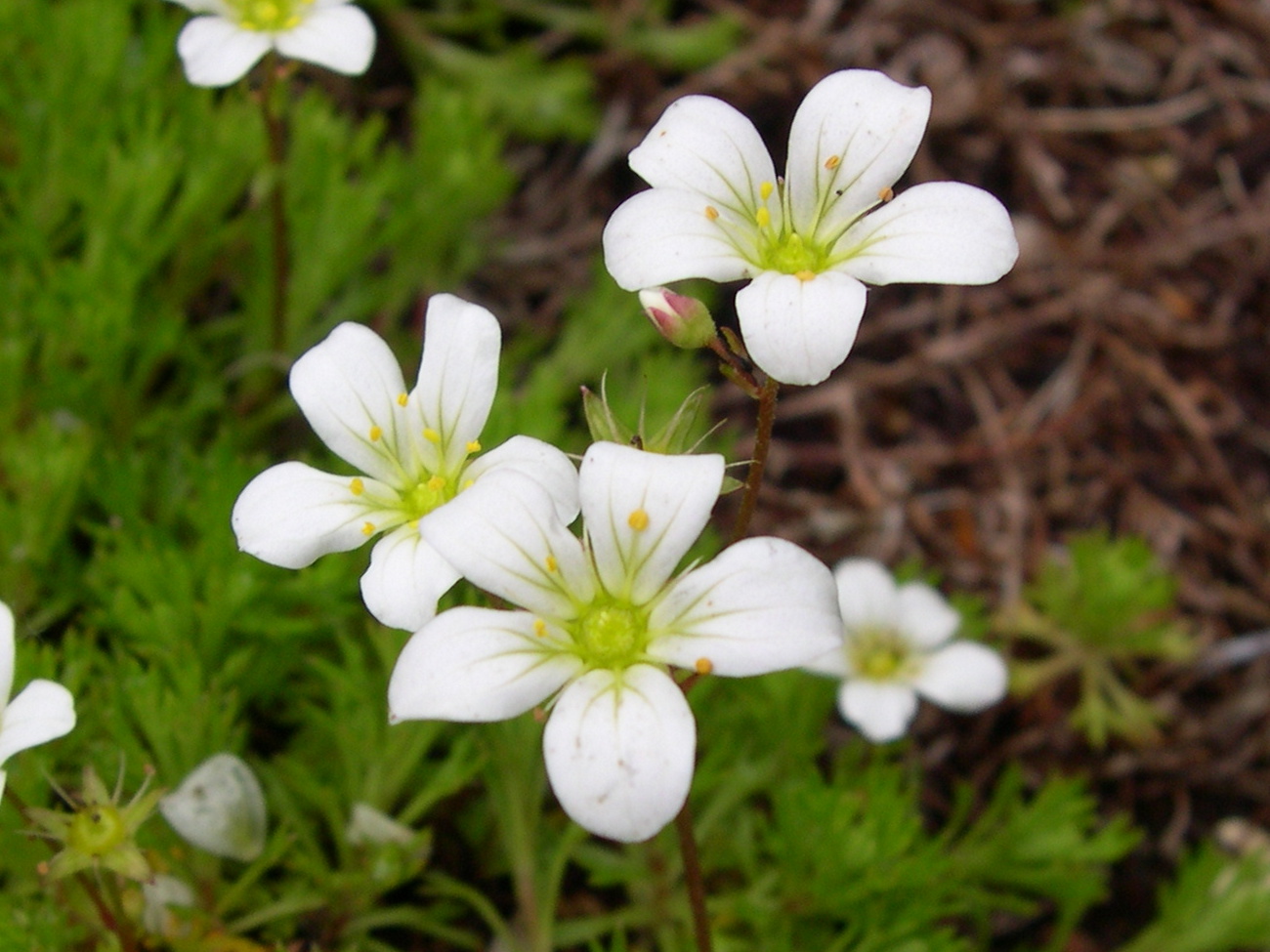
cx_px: 635
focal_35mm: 38
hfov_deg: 49.0
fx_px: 1394
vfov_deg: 37.7
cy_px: 476
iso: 100
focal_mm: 8
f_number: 7.6
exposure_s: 1/90
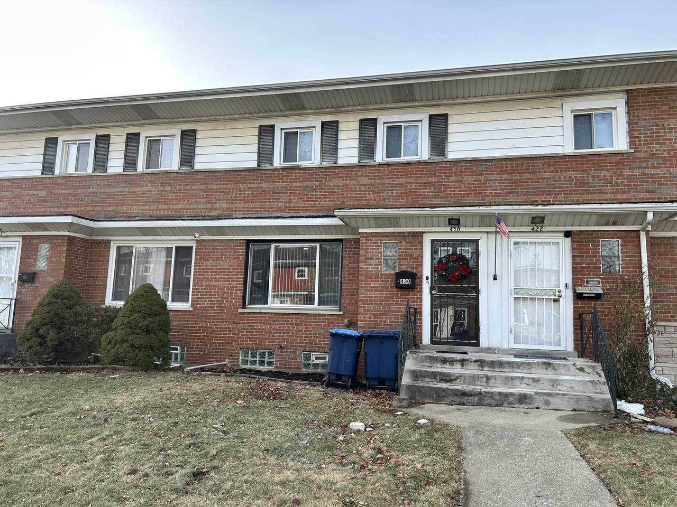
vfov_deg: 53.1
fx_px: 508
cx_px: 338
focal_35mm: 26
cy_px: 254
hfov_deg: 67.3
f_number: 1.5
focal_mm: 5.7
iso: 50
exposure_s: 1/965
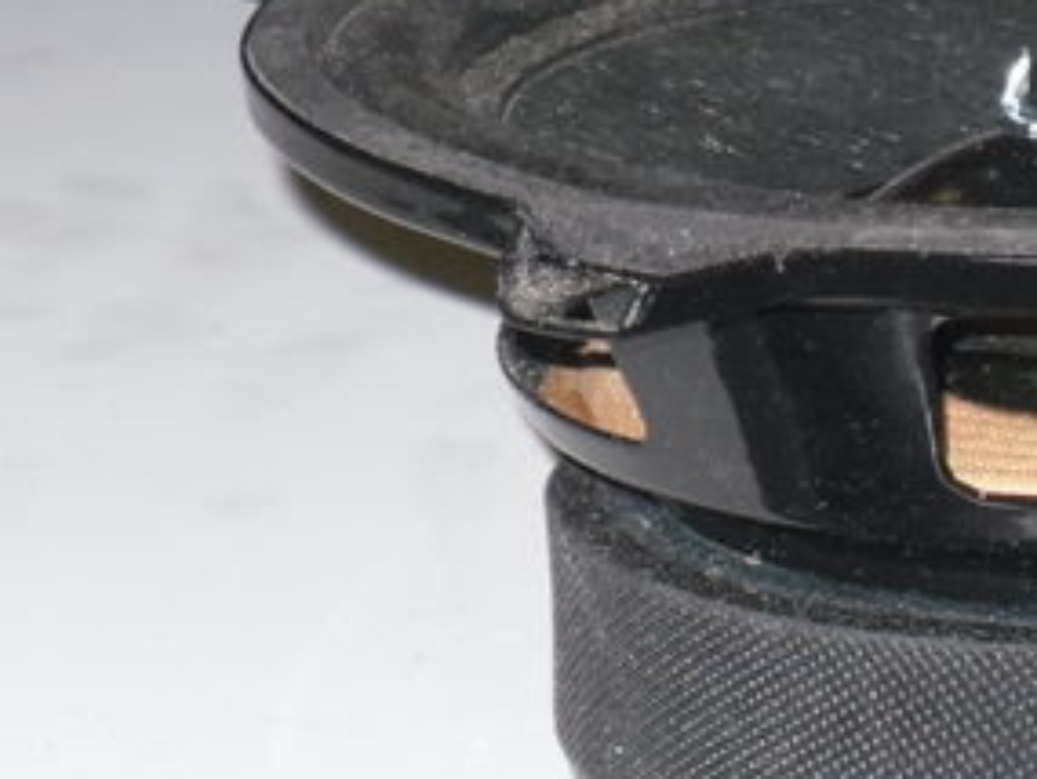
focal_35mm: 393
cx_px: 1048
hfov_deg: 5.0
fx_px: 11778
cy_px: 11
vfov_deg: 3.8
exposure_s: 1/90
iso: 200
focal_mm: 31.5
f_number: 5.5
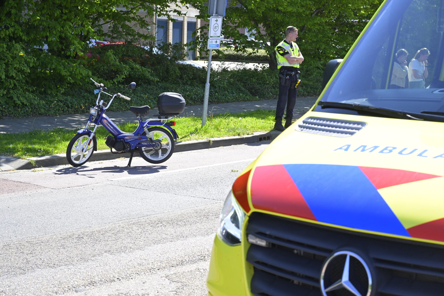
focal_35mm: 72
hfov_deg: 28.1
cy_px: 148
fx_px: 888
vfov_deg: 18.9
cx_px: 222
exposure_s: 1/640
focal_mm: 72
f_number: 8
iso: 800
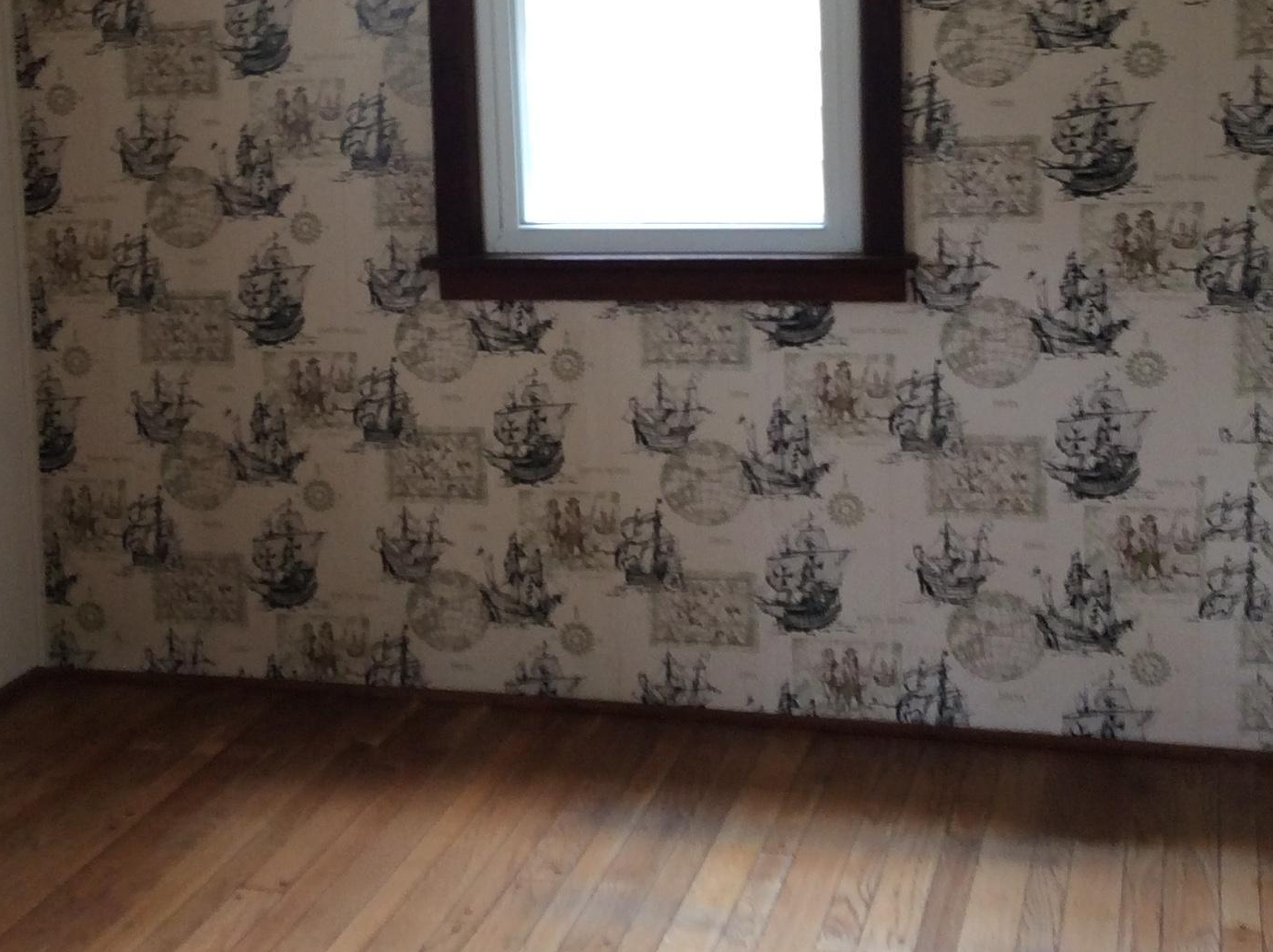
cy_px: 231
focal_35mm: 60
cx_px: 453
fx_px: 2204
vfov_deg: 24.1
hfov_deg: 32.0
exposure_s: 1/24
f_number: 2.4
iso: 64
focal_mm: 3.3
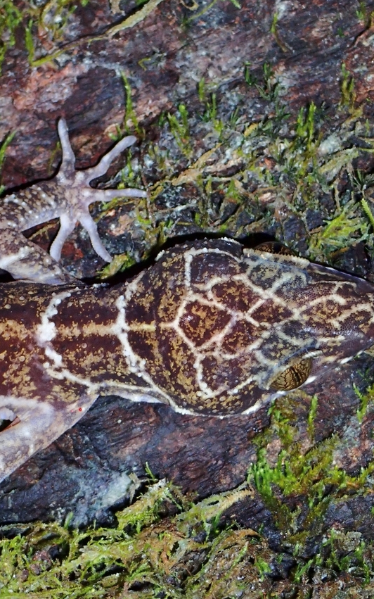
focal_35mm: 142
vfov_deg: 14.7
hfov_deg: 9.2
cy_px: 300
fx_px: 2315
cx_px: 113
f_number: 6.3
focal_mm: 18
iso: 200
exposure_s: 1/200
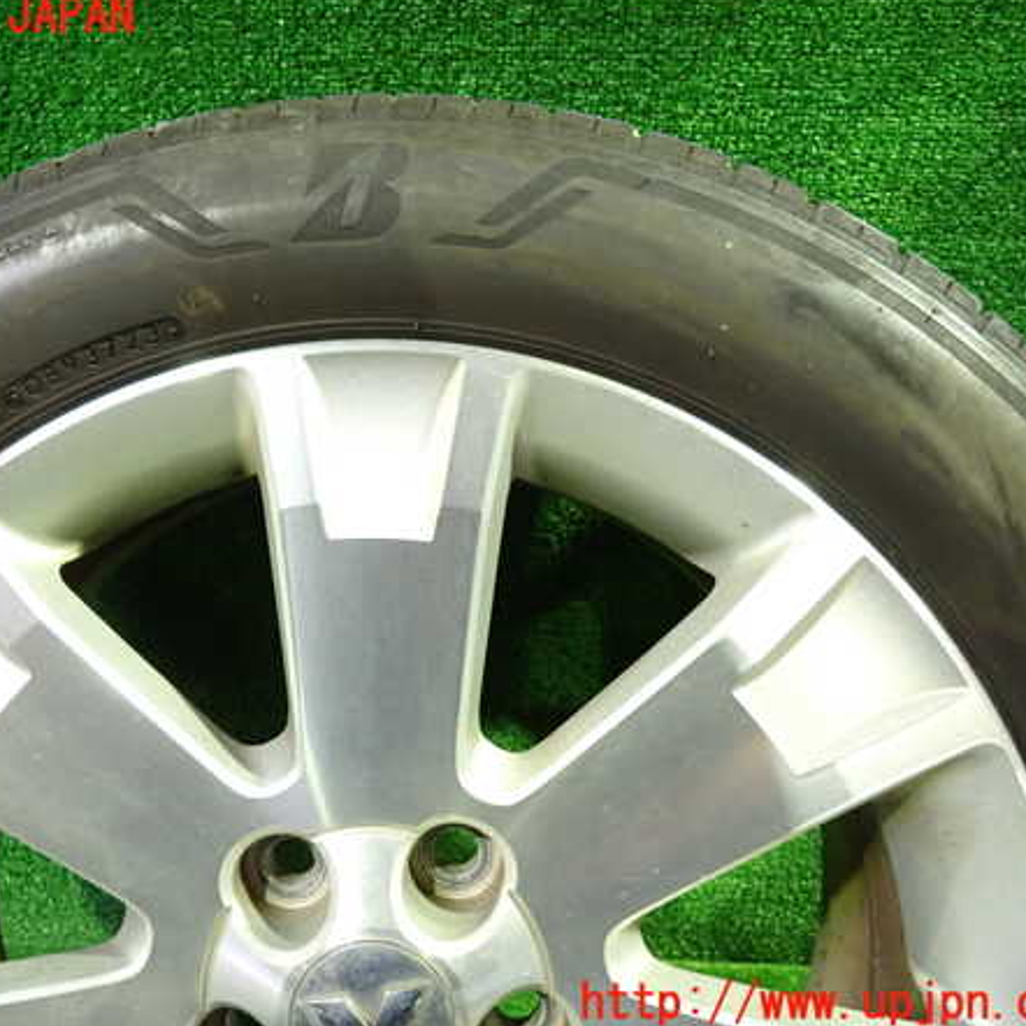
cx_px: 409
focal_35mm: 30
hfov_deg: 53.6
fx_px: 1006
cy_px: 511
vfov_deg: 54.0
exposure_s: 1/30
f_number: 2
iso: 800
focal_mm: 4.5
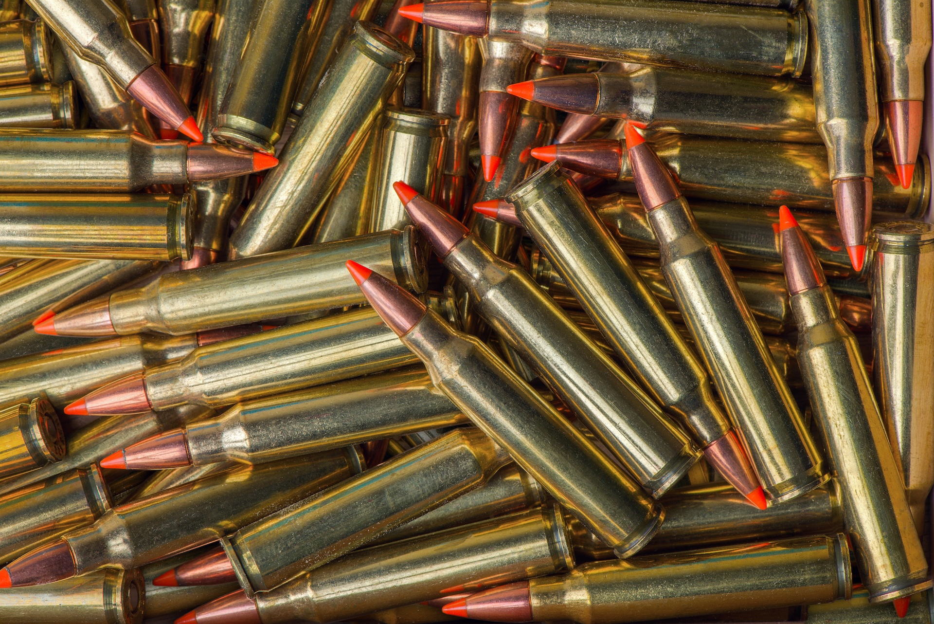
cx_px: 467
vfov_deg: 13.1
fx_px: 2725
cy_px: 312
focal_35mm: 105
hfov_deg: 19.4
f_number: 20
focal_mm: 105
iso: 100
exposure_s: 1/4
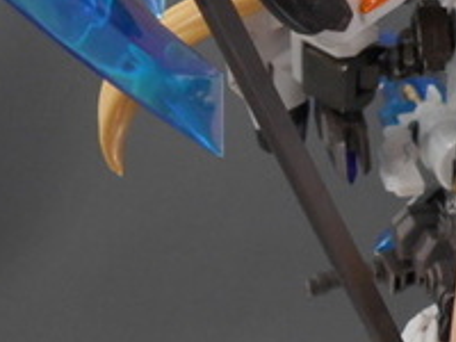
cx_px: 499
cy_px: -21
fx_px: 1093
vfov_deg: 17.3
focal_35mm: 83
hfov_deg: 22.3
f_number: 3.2
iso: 220
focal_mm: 4.6
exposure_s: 1/30
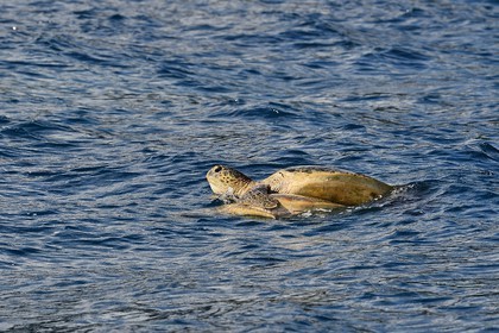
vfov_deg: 6.9
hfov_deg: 10.3
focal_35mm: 200
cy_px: 166
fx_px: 2772
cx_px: 250
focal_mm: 200
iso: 200
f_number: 8
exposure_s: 1/500
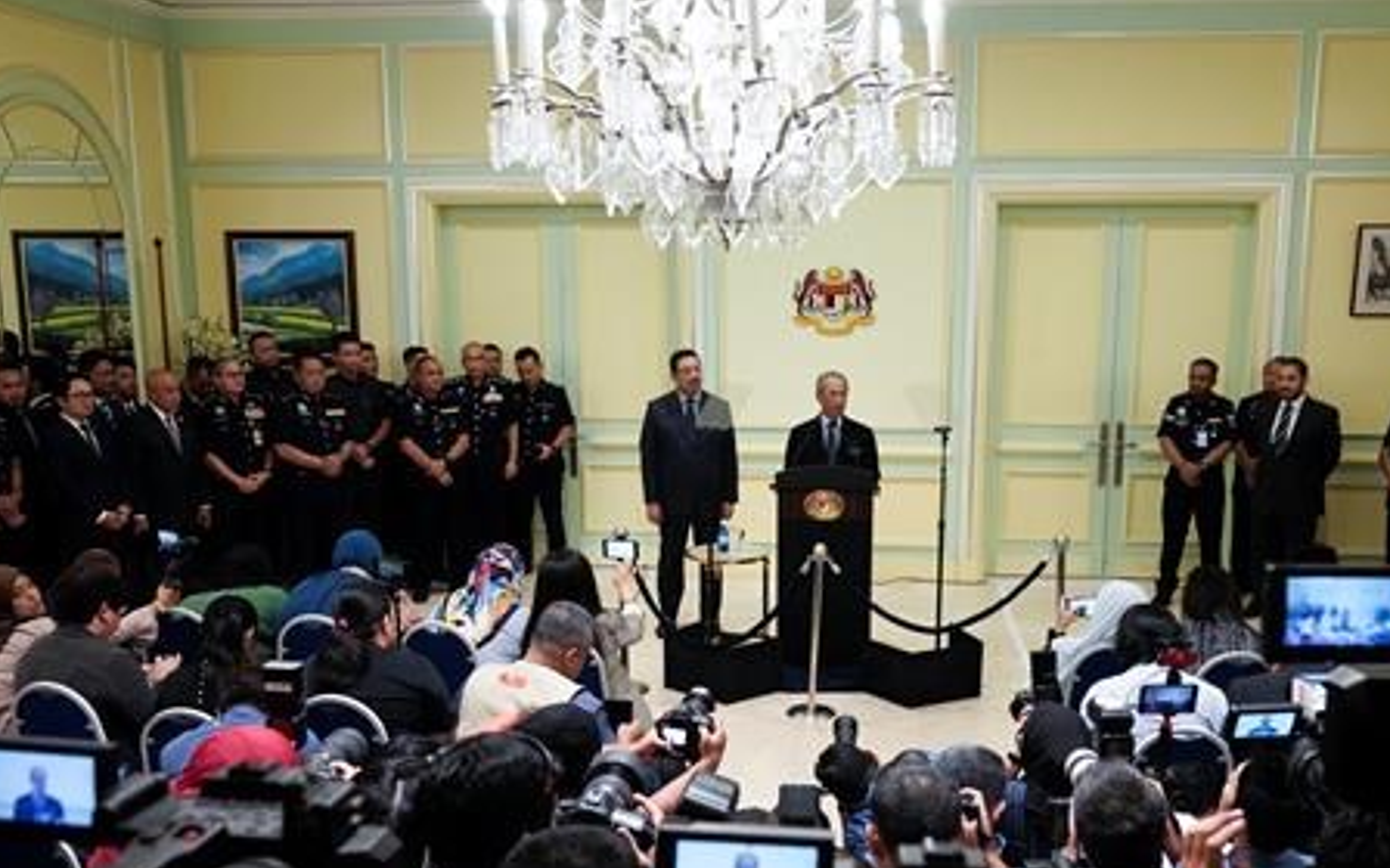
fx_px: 1402
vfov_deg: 34.3
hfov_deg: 52.7
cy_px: 541
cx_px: 745
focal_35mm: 37
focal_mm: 25
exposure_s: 1/160
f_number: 5
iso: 6400
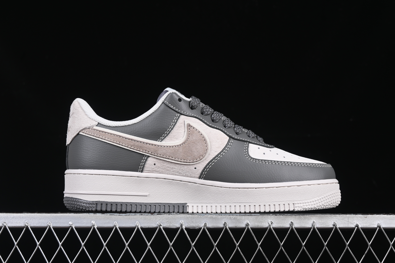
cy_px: 132
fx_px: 823
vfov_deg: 18.2
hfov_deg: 27.0
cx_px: 198
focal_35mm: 75
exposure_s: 1/80
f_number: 8
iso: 160
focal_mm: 50
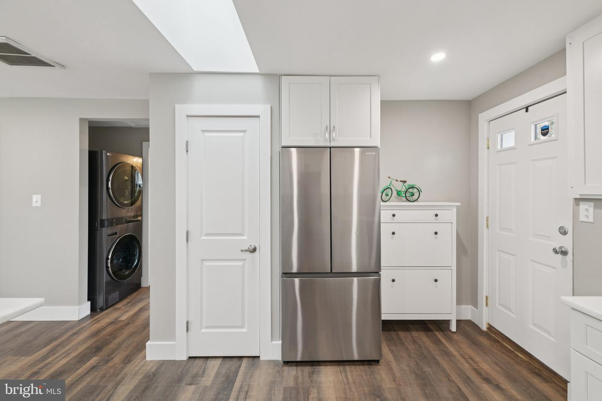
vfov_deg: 77.3
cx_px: 301
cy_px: 200
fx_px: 251
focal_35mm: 15
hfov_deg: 100.4
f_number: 8
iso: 400
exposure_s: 1/10
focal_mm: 15
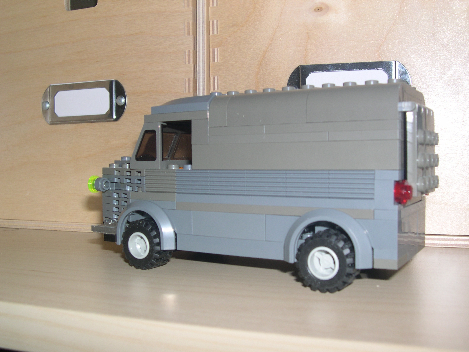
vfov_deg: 37.7
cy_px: 176
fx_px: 515
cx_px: 234
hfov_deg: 49.0
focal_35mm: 38
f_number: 7.6
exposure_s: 1/60
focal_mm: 8
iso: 100
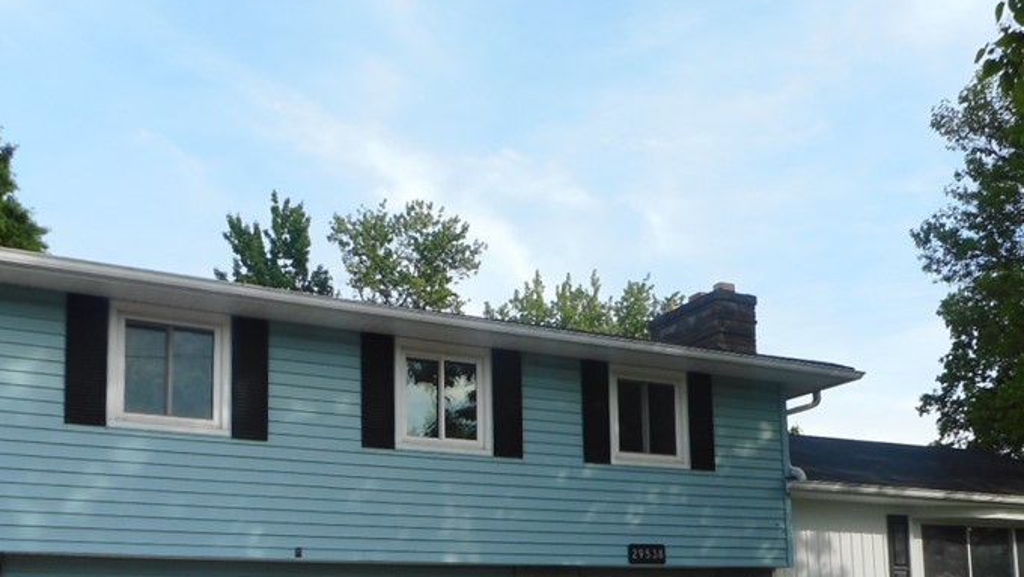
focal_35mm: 41
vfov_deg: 27.8
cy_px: 538
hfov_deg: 49.3
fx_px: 1114
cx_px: 575
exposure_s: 1/400
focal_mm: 4.5
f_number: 3.7
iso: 80
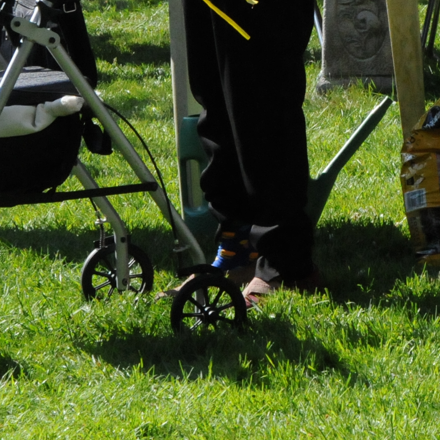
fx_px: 4271
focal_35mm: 297
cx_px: 533
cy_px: -83
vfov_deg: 5.9
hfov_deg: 5.9
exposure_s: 1/800
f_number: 14
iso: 1600
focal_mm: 58
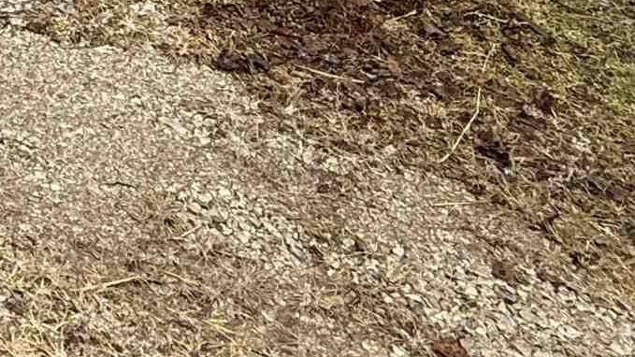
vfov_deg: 13.0
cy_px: -512
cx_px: -247
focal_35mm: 69
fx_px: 1162
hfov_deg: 25.2
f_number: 2.2
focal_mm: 2.22
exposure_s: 1/254
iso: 64
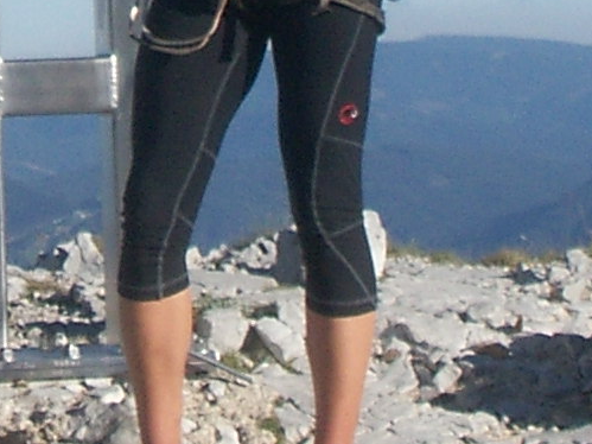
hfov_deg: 8.1
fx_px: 4138
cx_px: -26
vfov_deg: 6.0
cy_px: -488
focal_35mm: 242
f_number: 7.1
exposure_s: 1/400
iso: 50
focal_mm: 7.7
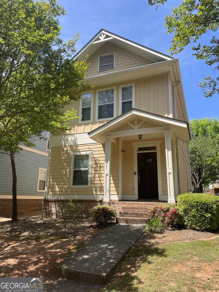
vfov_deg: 67.3
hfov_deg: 53.1
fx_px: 219
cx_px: 110
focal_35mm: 26
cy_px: 146
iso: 32
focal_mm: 4.2
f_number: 1.6
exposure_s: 1/1553
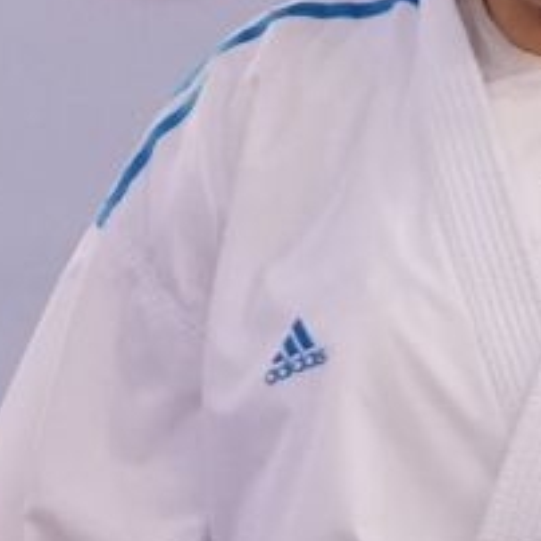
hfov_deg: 0.8
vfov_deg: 0.8
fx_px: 40173
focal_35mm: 2272
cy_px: 493
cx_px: 356
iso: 2000
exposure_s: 1/1000
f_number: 2.8
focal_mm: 200
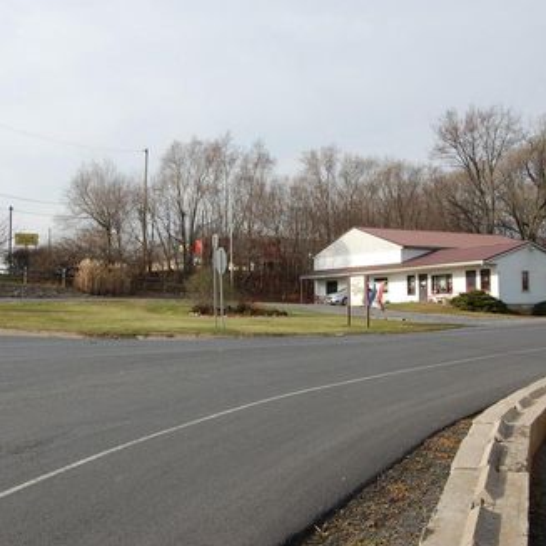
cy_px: 276
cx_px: 270
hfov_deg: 42.8
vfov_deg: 42.8
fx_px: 696
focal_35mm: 39
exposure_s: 1/320
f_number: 9
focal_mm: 20
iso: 200
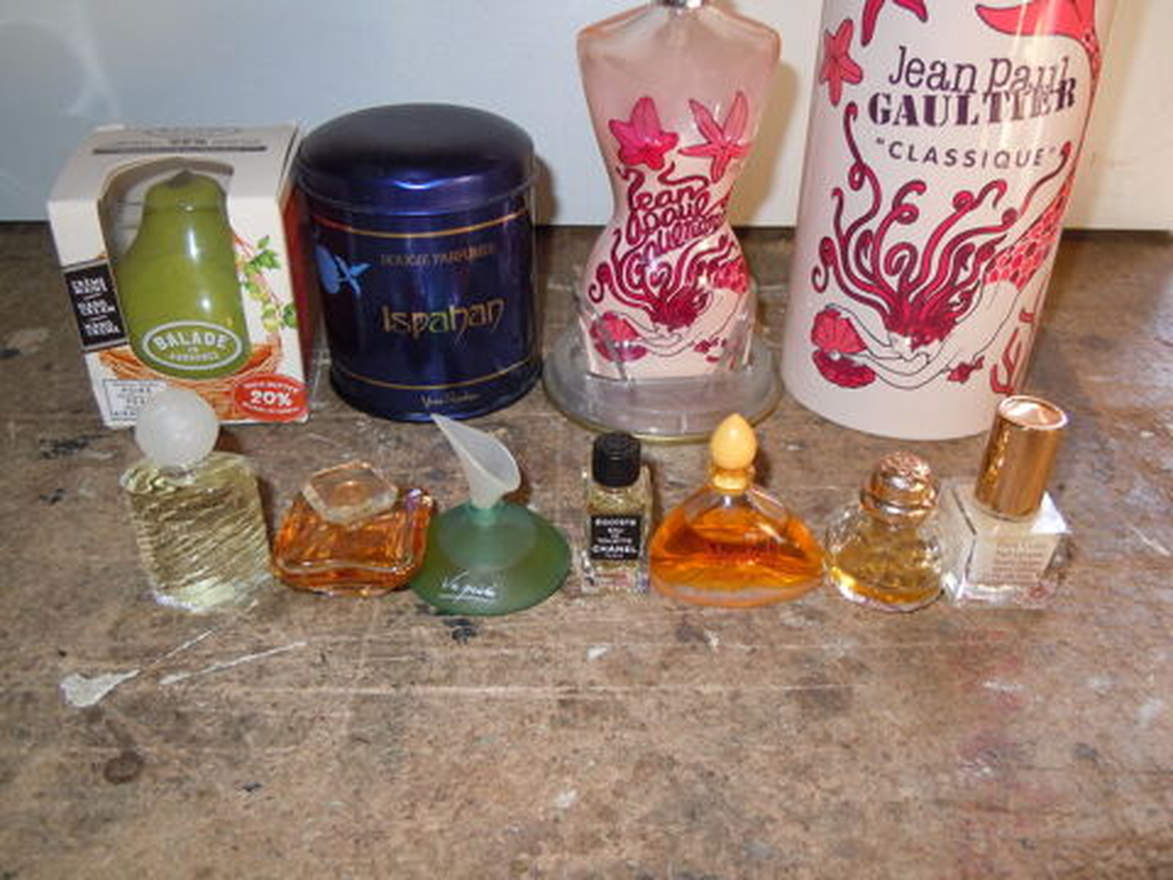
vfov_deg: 46.8
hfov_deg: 60.0
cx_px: 586
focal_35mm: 30
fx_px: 1017
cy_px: 440
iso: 160
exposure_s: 1/30
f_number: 3.5
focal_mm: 5.4
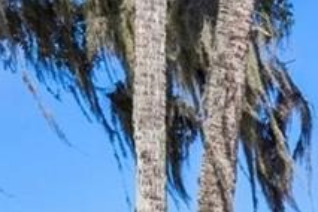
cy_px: 675
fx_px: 2323
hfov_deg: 7.6
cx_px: 546
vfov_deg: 4.9
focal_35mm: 263
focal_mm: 35
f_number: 8
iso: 320
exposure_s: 1/640
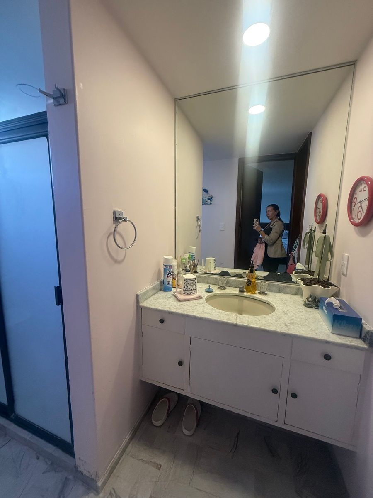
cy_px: 249
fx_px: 201
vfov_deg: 102.1
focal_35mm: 14
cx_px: 186
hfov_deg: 85.7
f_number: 2.2
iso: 250
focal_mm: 2.22
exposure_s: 1/120
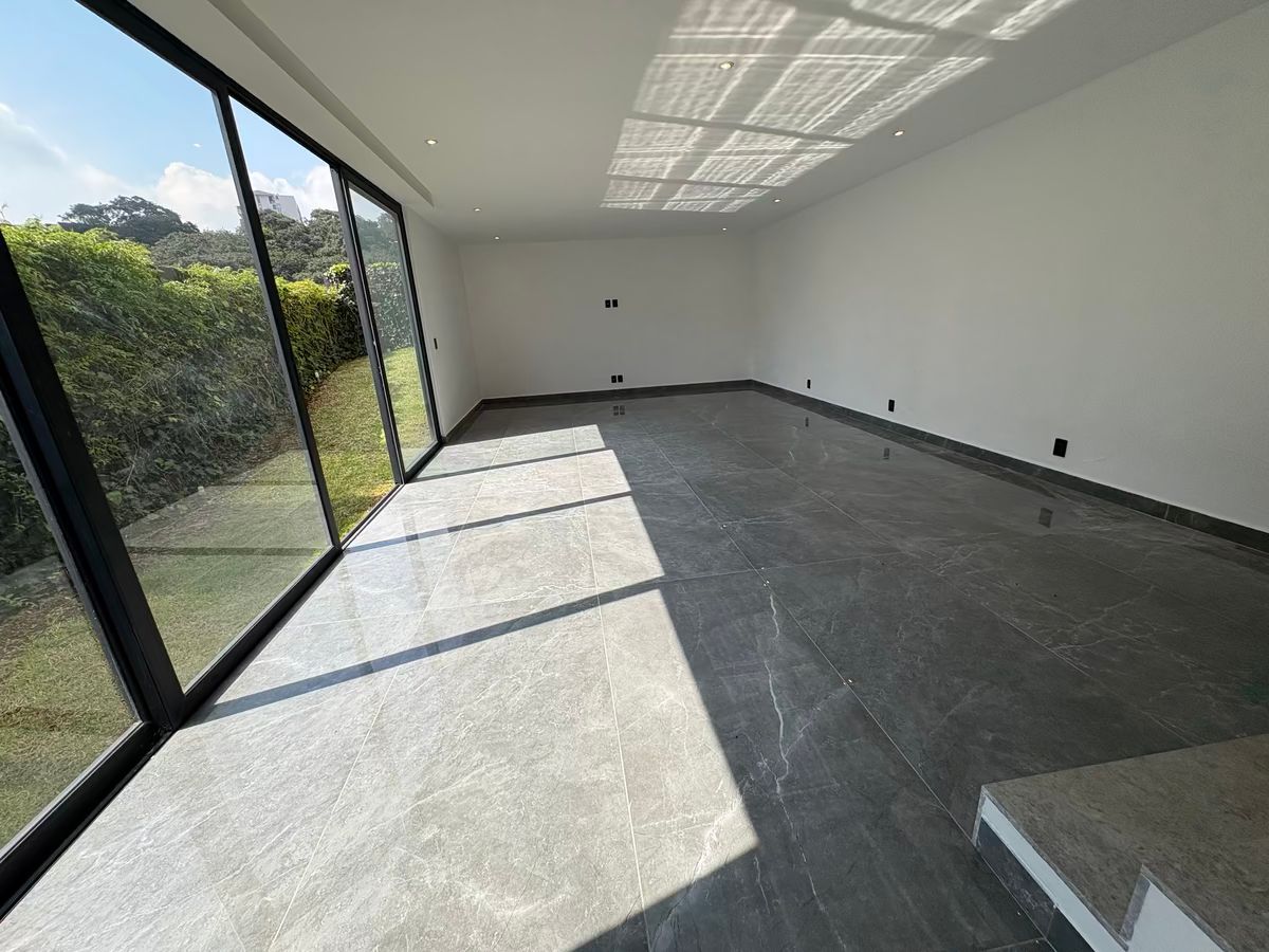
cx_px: 634
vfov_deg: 85.7
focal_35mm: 14
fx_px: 513
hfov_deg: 102.1
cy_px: 476
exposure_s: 1/787
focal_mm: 2.22
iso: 40
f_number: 2.2
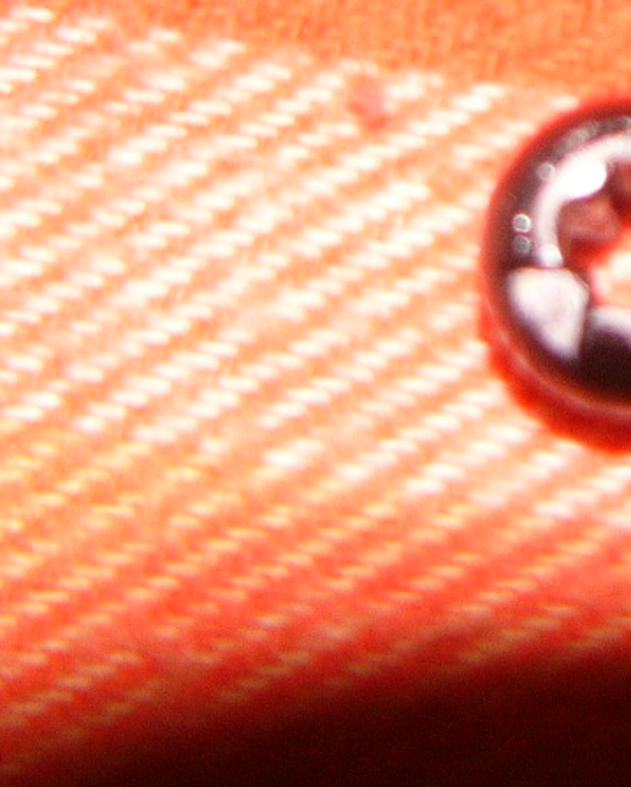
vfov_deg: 5.7
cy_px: 9
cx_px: 678
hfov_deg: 4.5
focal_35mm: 340
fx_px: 7929
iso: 100
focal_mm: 20.4
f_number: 2.8
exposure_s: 1/100
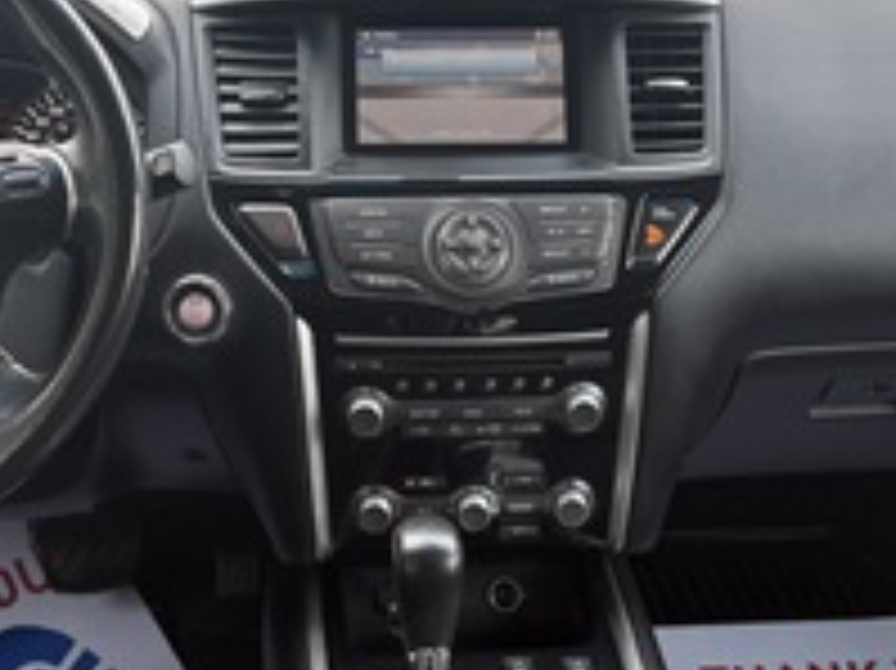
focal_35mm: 55
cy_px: 241
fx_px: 1423
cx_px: 432
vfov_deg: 26.4
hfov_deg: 35.0
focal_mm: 5.96
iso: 32
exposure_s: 1/134
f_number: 1.6
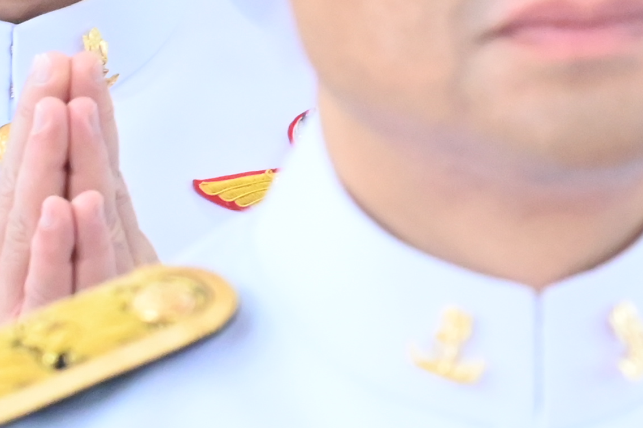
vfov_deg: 2.1
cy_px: -154
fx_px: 11387
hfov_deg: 3.2
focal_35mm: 638
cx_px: 1674
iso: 9000
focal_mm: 120
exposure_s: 1/125
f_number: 8
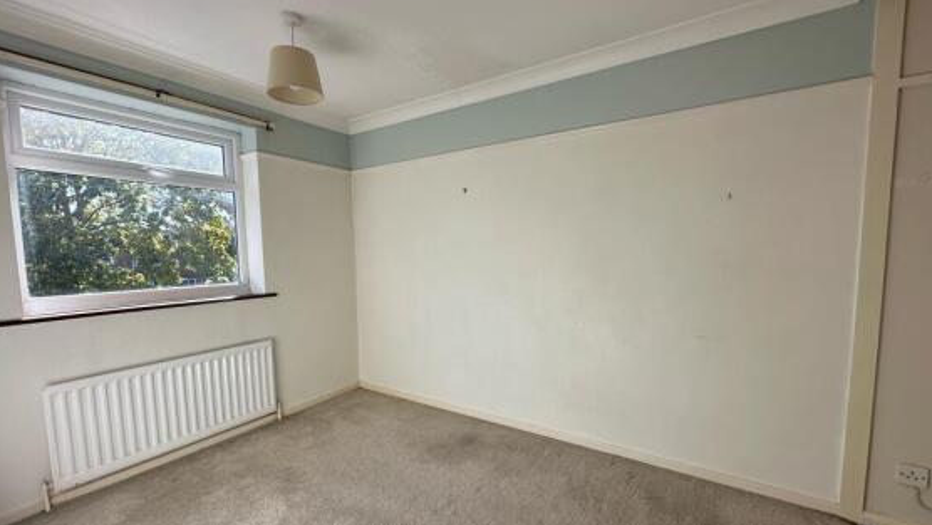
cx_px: 457
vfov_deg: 67.0
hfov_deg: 99.3
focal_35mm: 16
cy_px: 286
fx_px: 395
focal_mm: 2.22
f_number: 2.2
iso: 40
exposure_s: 1/321
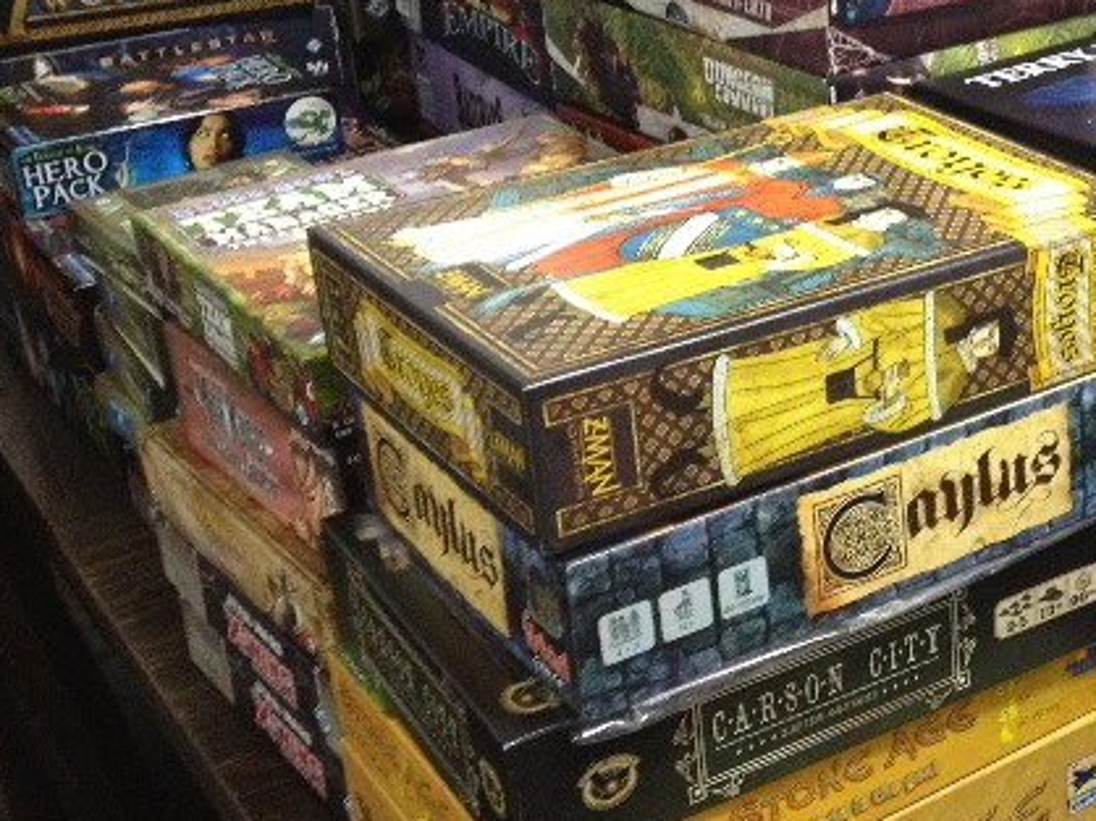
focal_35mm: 67
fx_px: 2120
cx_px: 999
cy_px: 338
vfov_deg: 21.9
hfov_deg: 27.8
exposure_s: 1/20
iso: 320
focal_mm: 4.28
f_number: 2.4
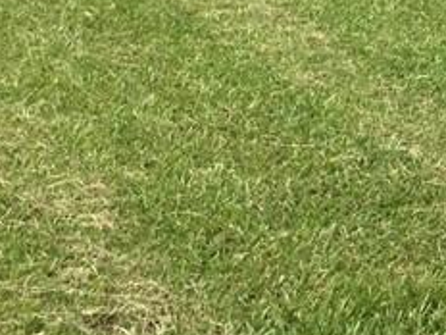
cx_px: 757
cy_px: -141
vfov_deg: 10.5
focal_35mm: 137
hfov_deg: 13.2
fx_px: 1765
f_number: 2.4
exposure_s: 1/1456
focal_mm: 3.3
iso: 25
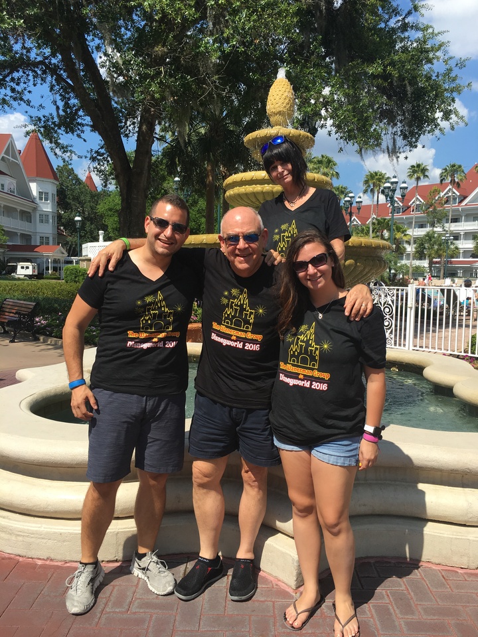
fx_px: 534
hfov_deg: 48.2
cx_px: 239
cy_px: 318
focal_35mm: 29
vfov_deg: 61.7
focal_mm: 4.15
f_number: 2.2
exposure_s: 1/1399
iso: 25
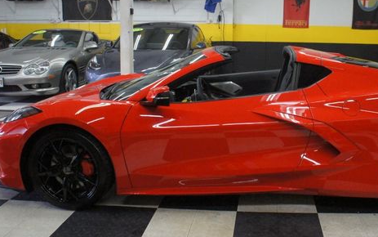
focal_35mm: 38
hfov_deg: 50.4
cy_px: 84
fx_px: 392
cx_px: 258
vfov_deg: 33.4
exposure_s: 1/125
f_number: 7.1
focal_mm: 18
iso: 3200
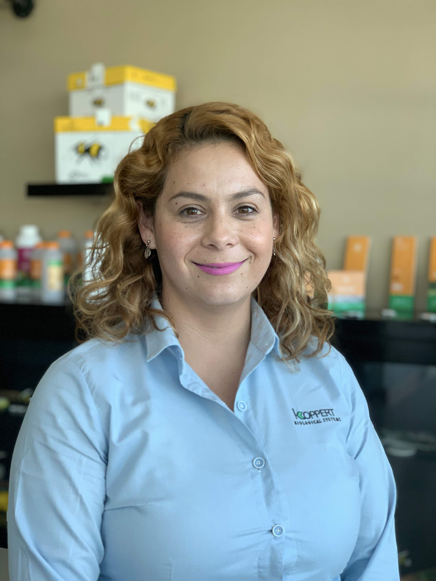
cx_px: 218
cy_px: 290
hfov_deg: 28.0
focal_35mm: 52
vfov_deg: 36.8
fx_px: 873
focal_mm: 6
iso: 100
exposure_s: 1/122
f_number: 2.4
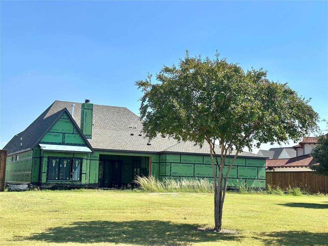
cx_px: 164
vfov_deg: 30.3
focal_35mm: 48
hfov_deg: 39.7
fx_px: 455
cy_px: 123
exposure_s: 1/3472
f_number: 1.78
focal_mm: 6.86
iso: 64
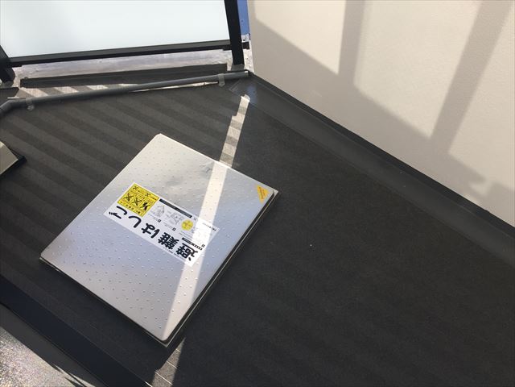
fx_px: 431
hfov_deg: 61.7
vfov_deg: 48.2
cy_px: 194
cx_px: 258
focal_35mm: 29
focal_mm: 4.15
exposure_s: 1/628
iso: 32
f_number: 2.2
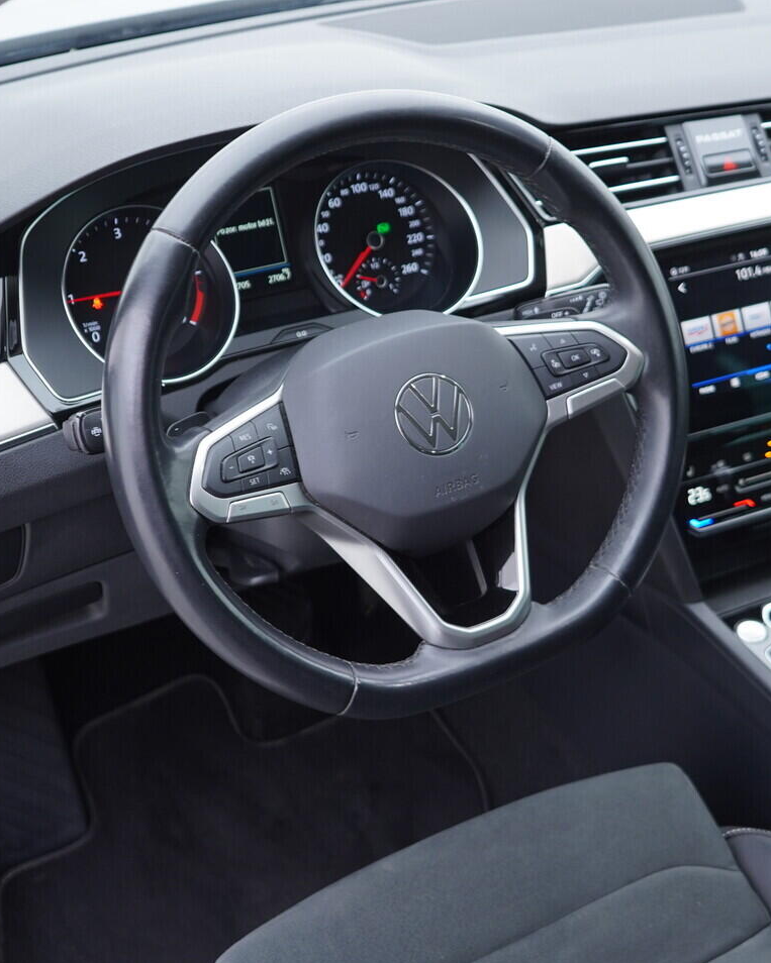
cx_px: 522
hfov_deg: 29.4
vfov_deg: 36.7
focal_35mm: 51
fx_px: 1455
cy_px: 484
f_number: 2.8
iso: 200
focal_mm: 24
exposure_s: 1/40
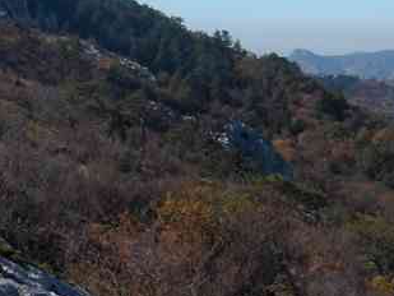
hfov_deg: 17.1
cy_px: 75
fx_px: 1275
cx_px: -8
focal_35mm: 112
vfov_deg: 13.2
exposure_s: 1/565
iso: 100
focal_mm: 8
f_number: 4.8
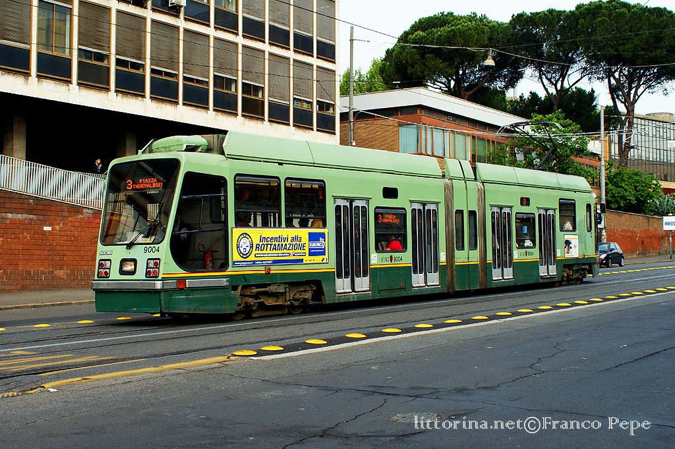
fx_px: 984
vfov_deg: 25.7
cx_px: 338
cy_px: 224
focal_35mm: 52
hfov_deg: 37.9
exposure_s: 1/320
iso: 200
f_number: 4.5
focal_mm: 35
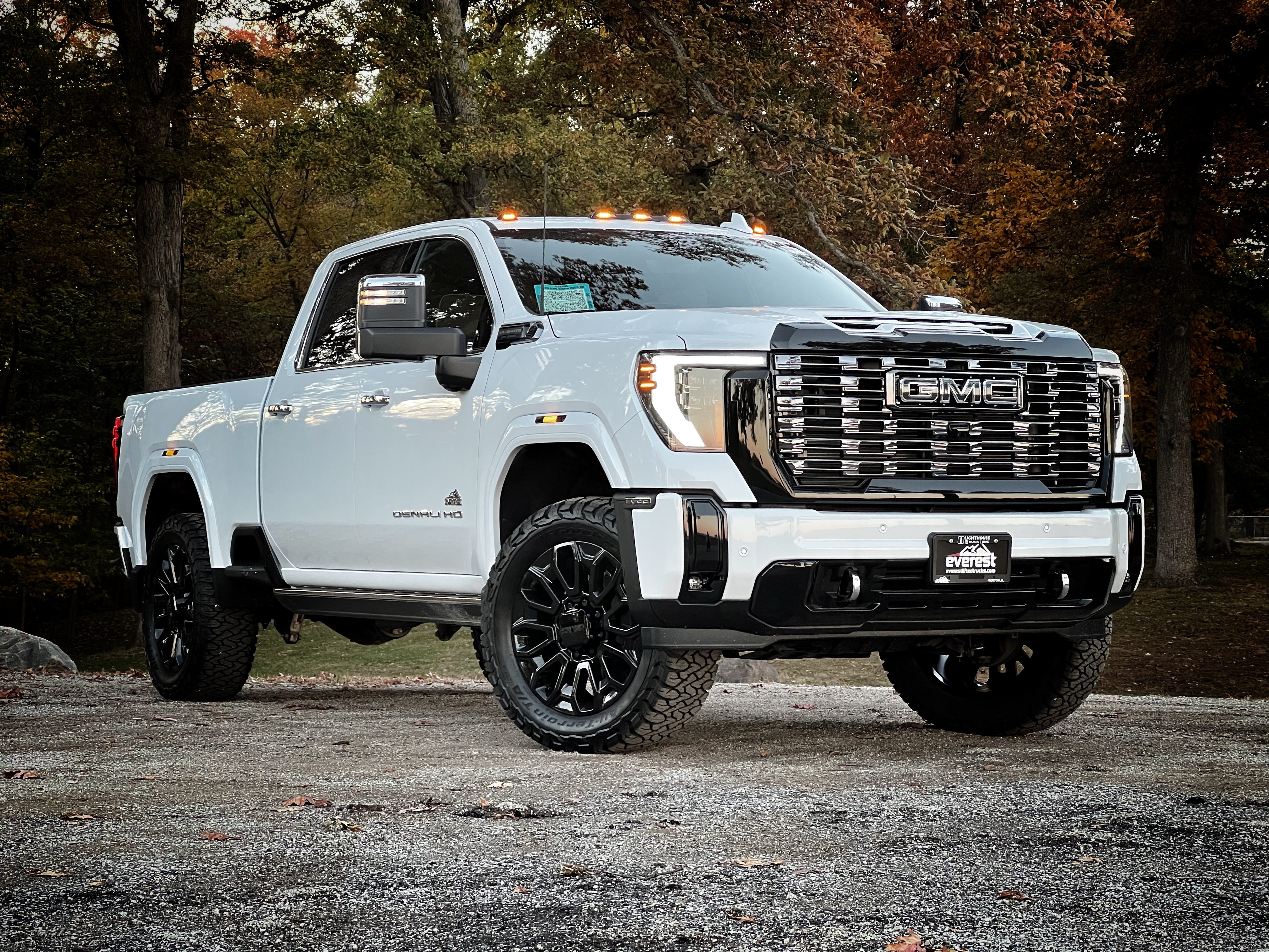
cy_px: 476
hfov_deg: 25.3
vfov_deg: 19.1
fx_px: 2823
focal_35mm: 77
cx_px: 634
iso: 320
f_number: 2.8
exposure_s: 1/60
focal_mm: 9
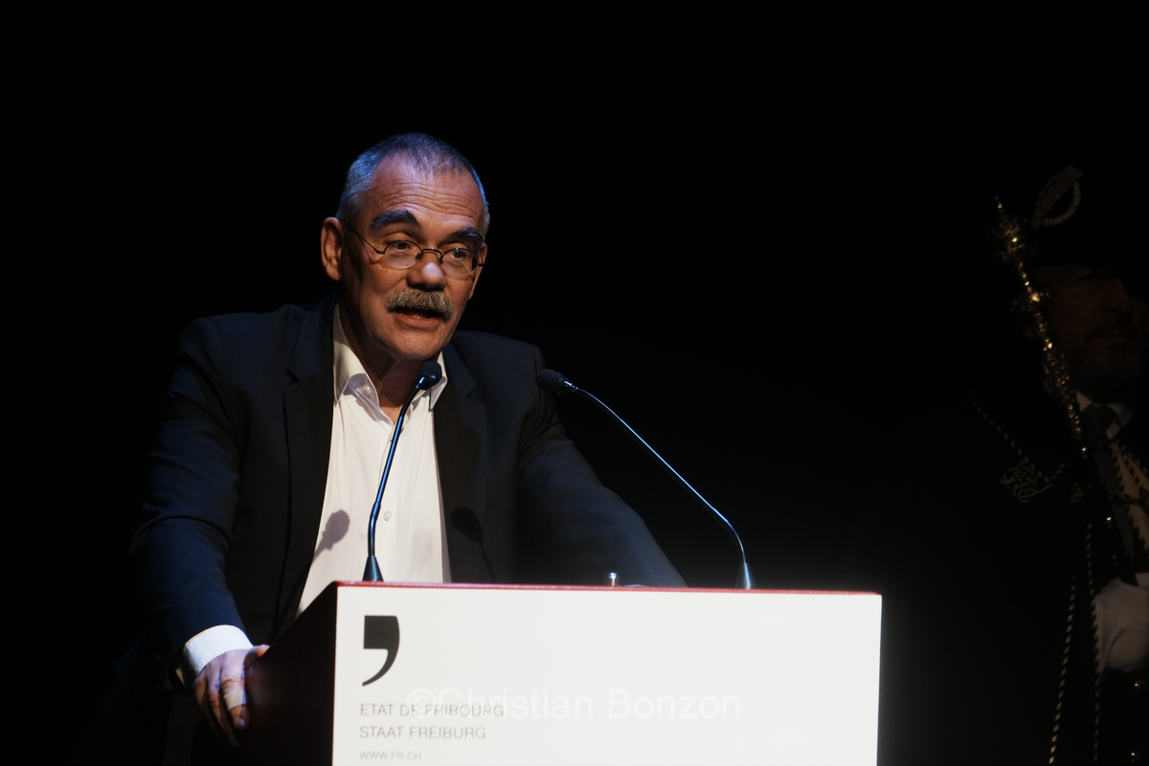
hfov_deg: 8.6
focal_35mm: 240
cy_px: 383
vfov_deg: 5.7
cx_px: 574
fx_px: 7659
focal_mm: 240
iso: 1600
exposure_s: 1/200
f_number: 6.3
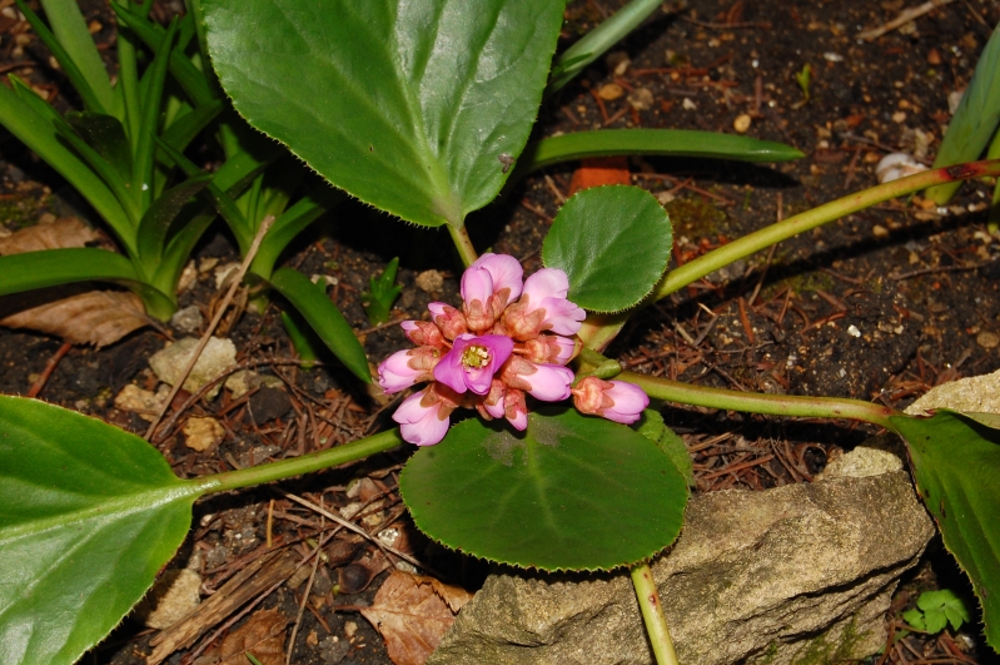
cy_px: 332
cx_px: 500
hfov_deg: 24.6
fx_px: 2289
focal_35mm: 82
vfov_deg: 16.5
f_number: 14
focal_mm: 55
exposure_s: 1/80
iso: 400
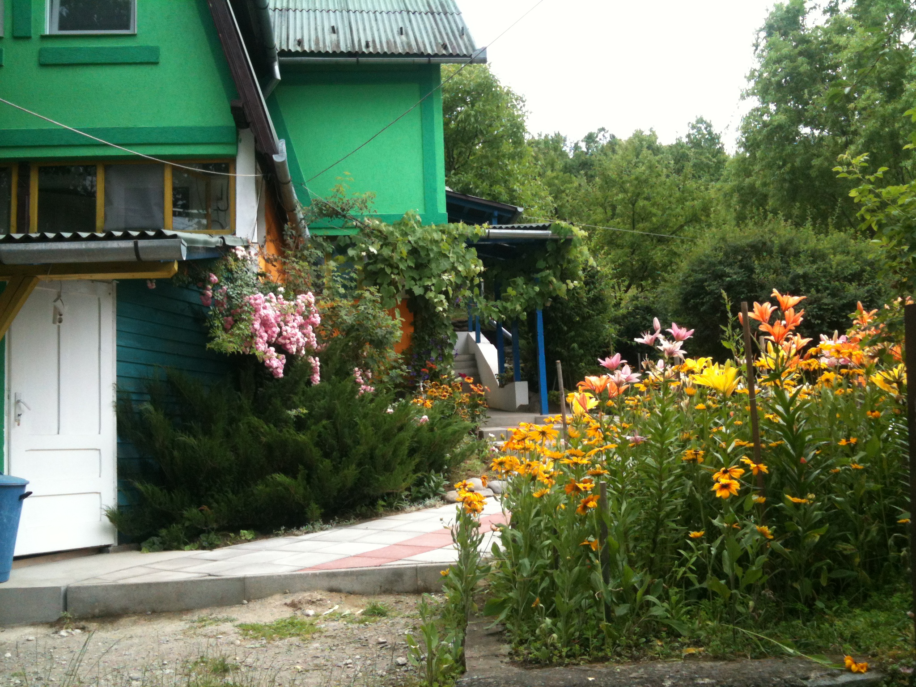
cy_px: 344
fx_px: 926
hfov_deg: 52.6
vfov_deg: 40.7
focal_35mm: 35
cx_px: 458
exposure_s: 1/360
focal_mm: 3.85
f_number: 2.8
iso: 64
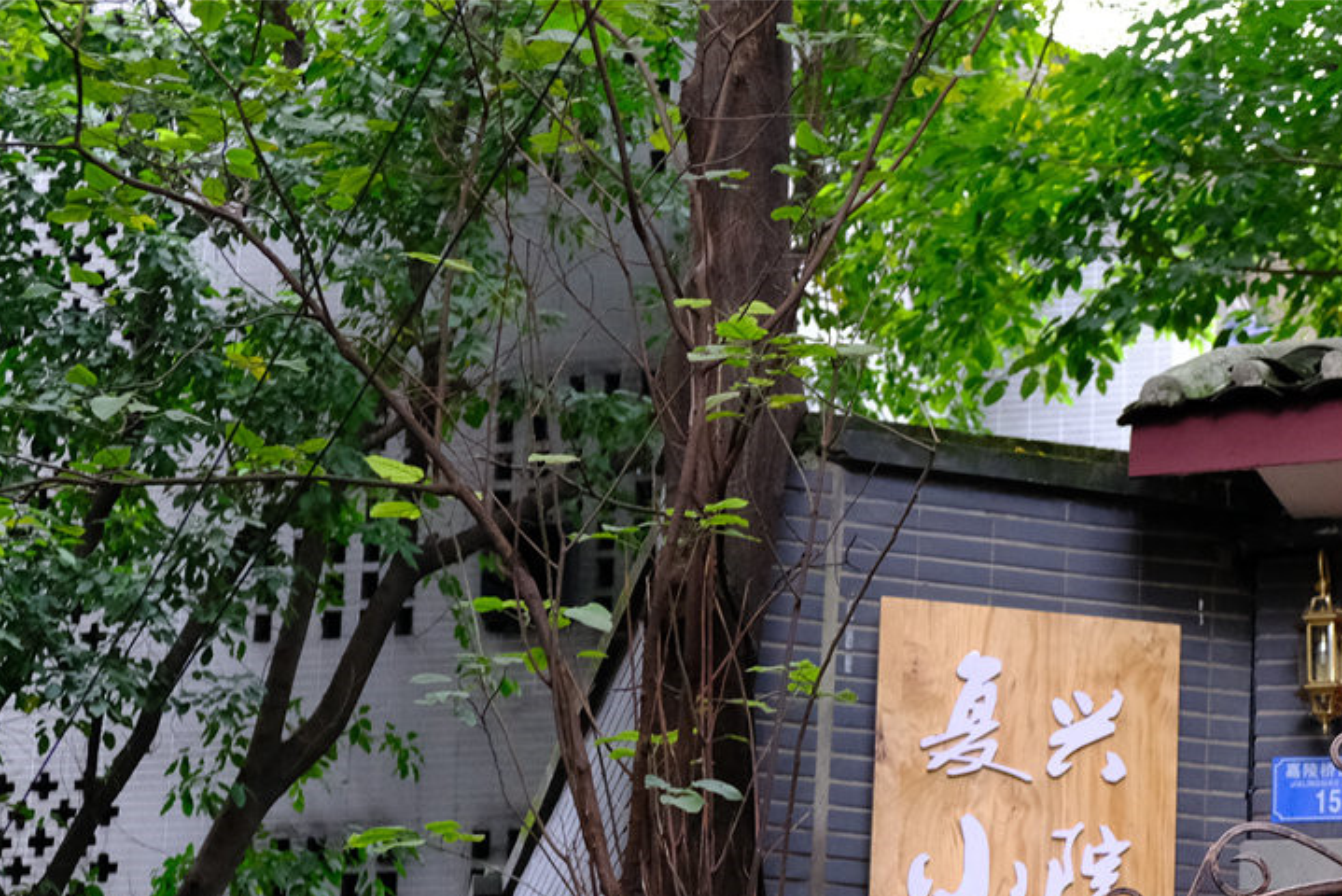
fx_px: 3655
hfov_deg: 20.2
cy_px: 931
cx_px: 1320
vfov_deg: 13.7
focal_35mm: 98
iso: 1600
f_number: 3.6
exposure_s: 1/10
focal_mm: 31.5
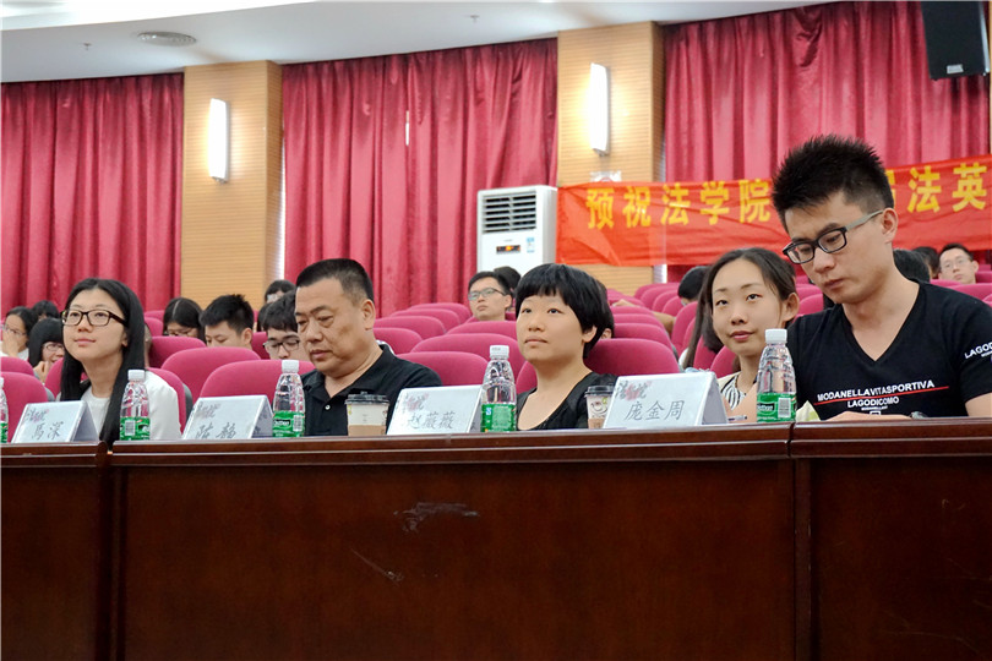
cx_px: 496
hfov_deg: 31.9
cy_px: 330
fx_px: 1736
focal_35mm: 63
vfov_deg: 21.6
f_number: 5.6
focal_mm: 42
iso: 3200
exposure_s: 1/40
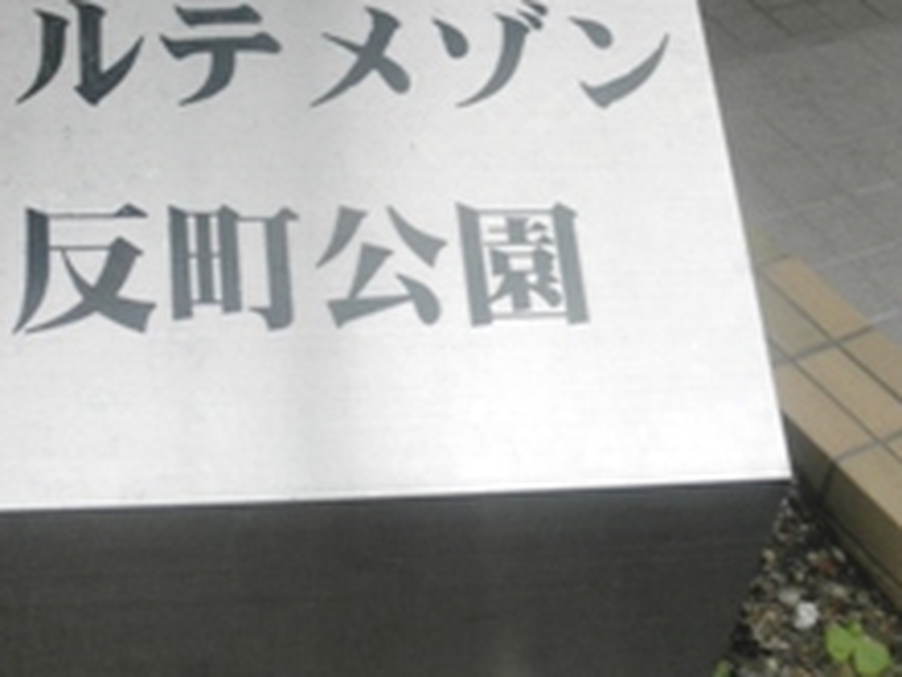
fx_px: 1589
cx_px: 332
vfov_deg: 23.8
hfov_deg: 31.5
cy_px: 168
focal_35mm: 61
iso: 64
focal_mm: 5
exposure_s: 1/40
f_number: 3
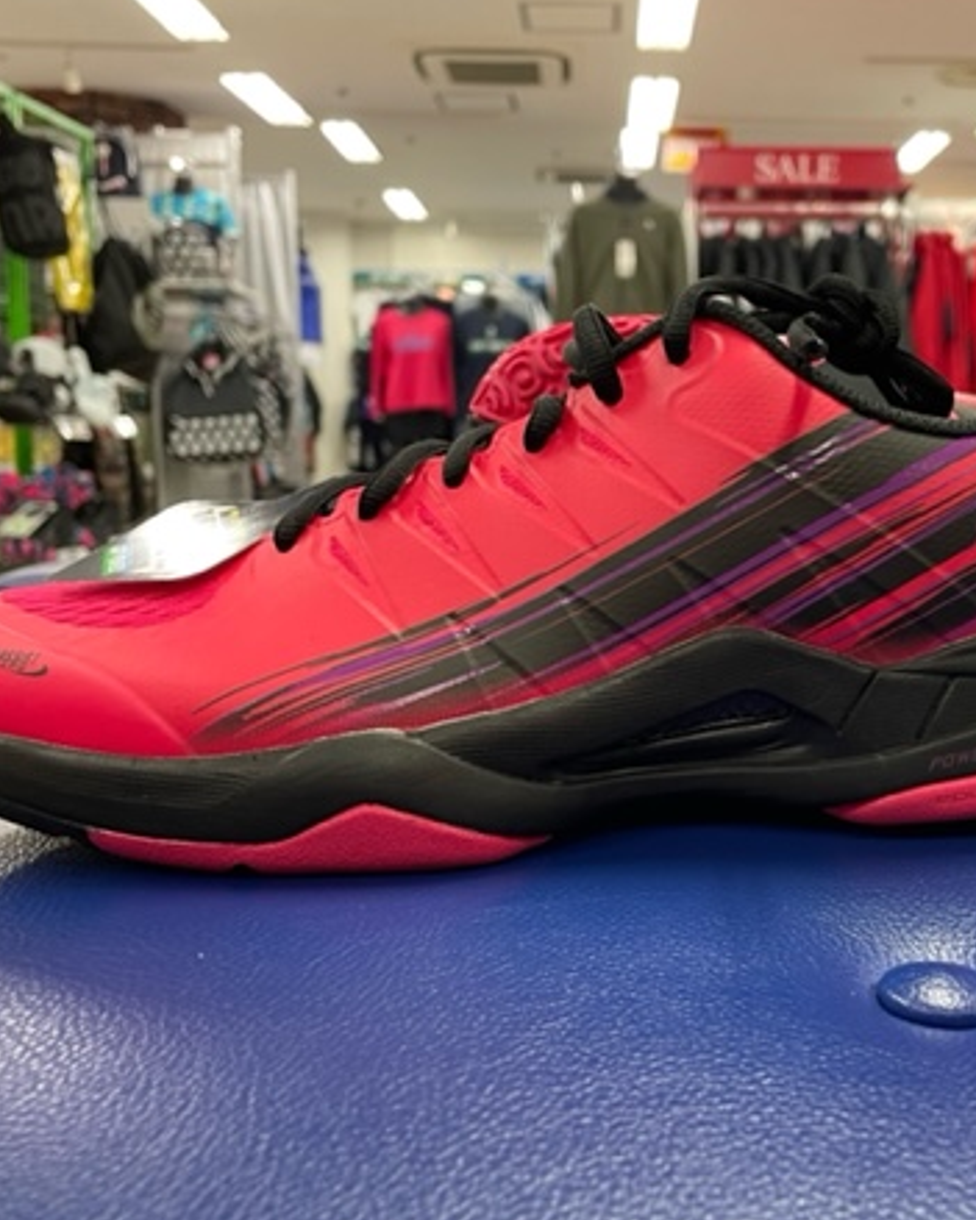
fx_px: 1336
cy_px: 642
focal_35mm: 37
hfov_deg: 39.5
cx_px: 678
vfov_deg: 49.1
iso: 125
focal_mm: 4.2
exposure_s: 1/60
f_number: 1.6
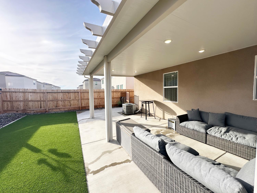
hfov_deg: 102.1
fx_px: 104
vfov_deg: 85.7
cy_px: 96
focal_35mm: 14
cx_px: 128
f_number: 2.2
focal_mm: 2.22
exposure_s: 1/932
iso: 40
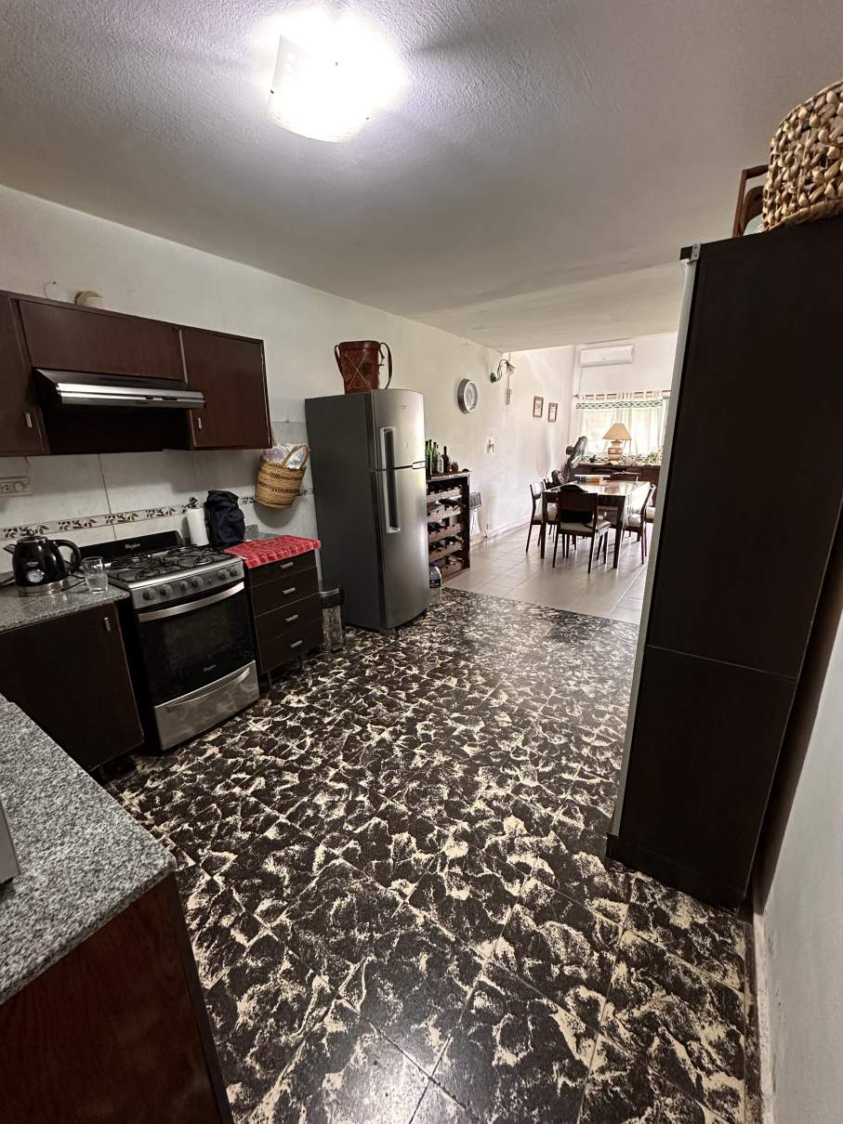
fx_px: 455
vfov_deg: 102.1
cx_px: 422
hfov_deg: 85.7
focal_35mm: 14
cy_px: 562
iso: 500
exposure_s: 1/50
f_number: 2.2
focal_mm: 2.22
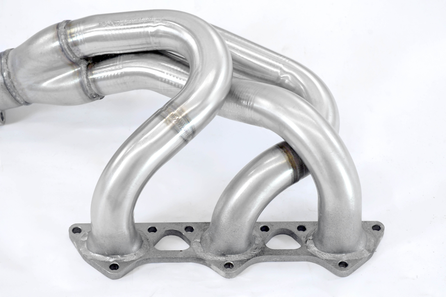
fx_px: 1573
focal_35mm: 127
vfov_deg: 10.8
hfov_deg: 16.1
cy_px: 148
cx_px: 223
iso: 2500
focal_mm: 85
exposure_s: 1/160
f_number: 10
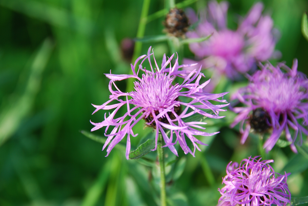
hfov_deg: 8.1
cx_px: 154
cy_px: 103
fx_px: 2184
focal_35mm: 255
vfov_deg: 5.4
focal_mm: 170
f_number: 8
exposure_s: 1/125
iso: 180
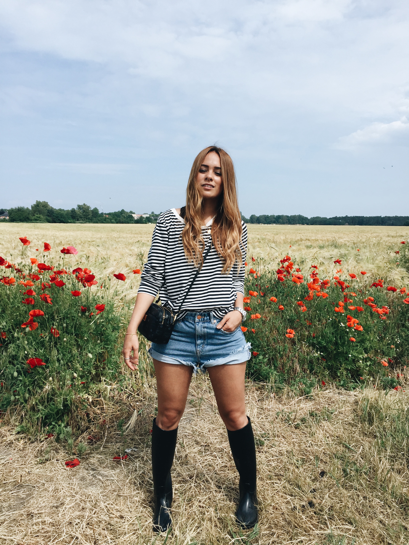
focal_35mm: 29
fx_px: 457
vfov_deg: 61.7
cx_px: 204
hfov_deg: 48.2
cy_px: 272
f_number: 2.2
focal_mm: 4.15
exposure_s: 1/1883
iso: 32
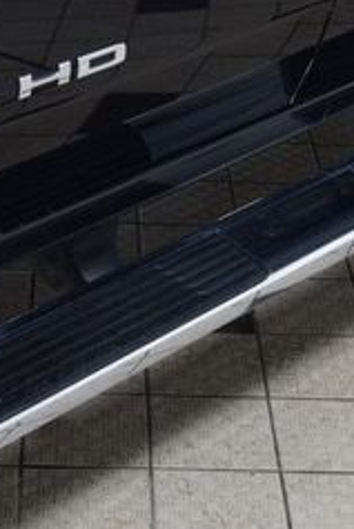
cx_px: 109
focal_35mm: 105
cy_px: 317
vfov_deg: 19.4
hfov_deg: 13.0
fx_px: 1546
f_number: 6.3
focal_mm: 26
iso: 900
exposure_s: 1/15
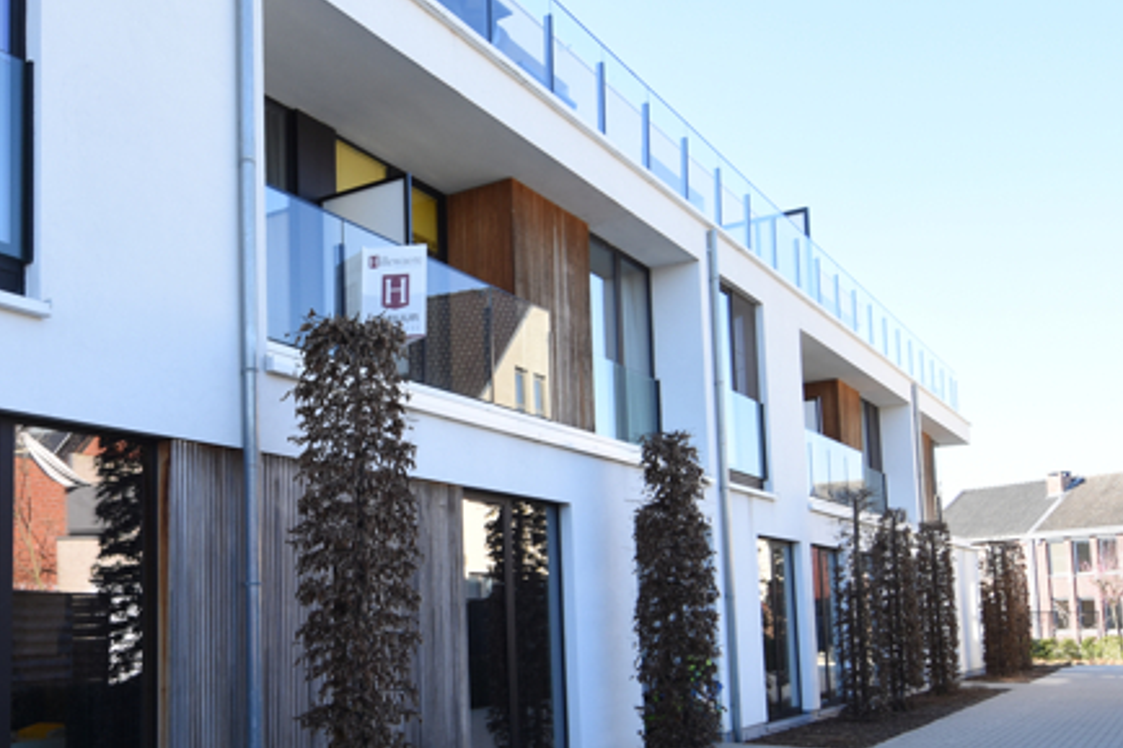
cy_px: 500
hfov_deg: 52.0
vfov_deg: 36.5
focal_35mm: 36
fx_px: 1120
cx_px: 352
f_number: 7.1
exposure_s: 1/125
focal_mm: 13
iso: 200
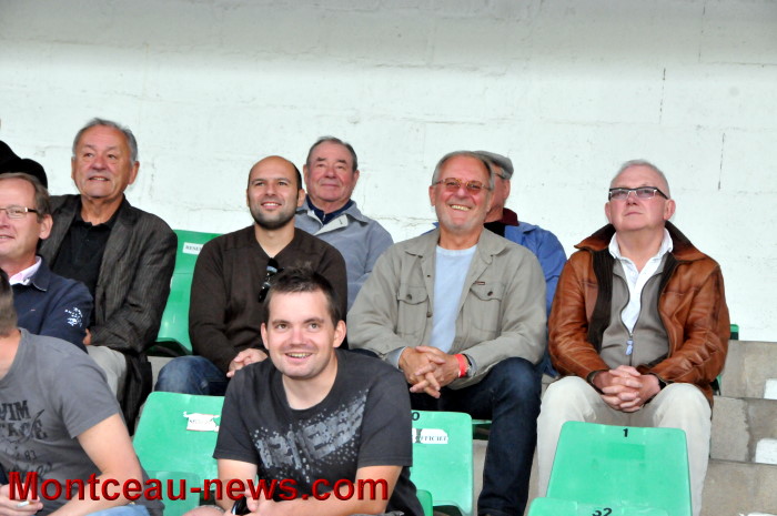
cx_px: 388
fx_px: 2910
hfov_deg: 15.2
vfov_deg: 10.1
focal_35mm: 135
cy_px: 258
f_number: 11
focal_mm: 90
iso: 3200
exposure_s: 1/200
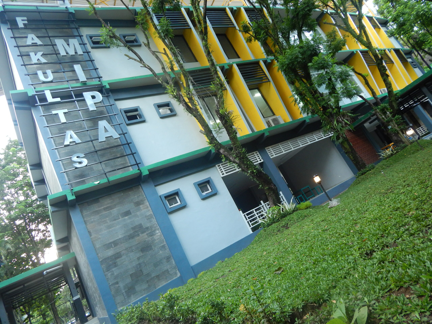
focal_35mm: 23
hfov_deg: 73.9
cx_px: 216
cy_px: 162
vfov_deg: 58.9
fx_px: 287
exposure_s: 1/30
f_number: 3
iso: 180
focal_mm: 4
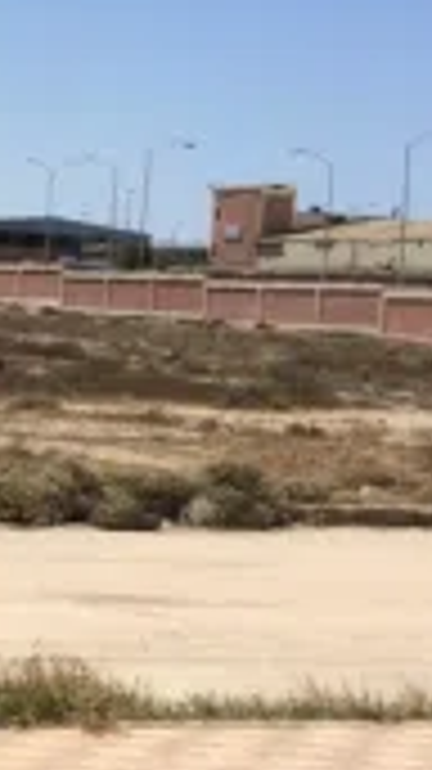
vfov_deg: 18.2
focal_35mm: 118
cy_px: 347
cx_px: -567
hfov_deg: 9.3
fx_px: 2407
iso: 32
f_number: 2.2
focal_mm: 4.15
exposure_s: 1/3731
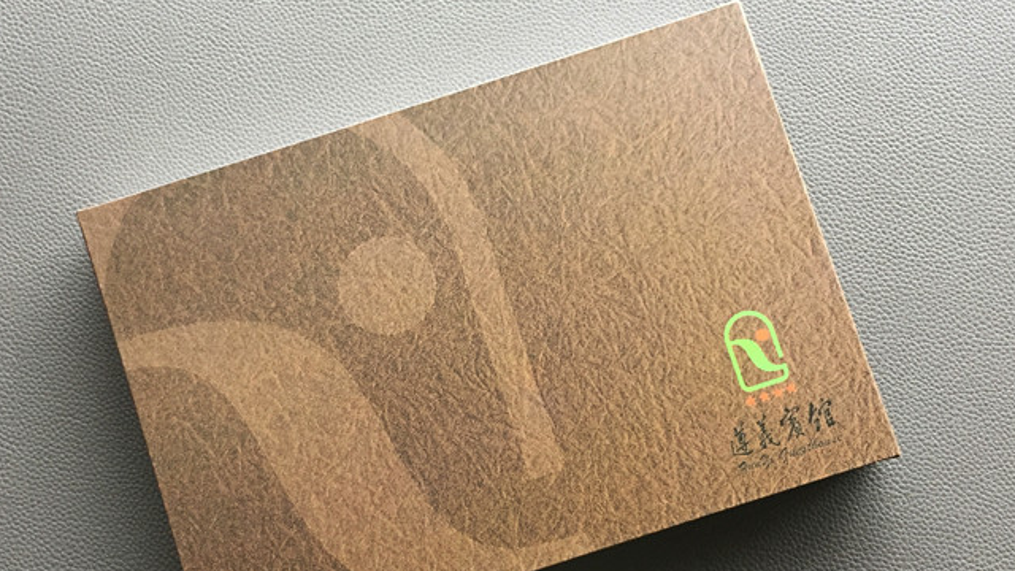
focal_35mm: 39
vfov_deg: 30.4
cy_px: 316
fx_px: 1050
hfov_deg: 51.5
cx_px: 455
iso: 64
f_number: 2.2
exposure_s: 1/33
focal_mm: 4.15
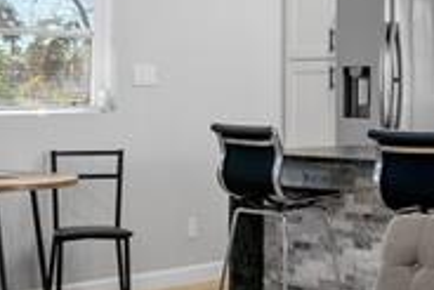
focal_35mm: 89
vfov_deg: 15.3
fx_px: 1074
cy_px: 87
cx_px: 321
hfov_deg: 22.7
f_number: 8
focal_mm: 16
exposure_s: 1/20
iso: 400
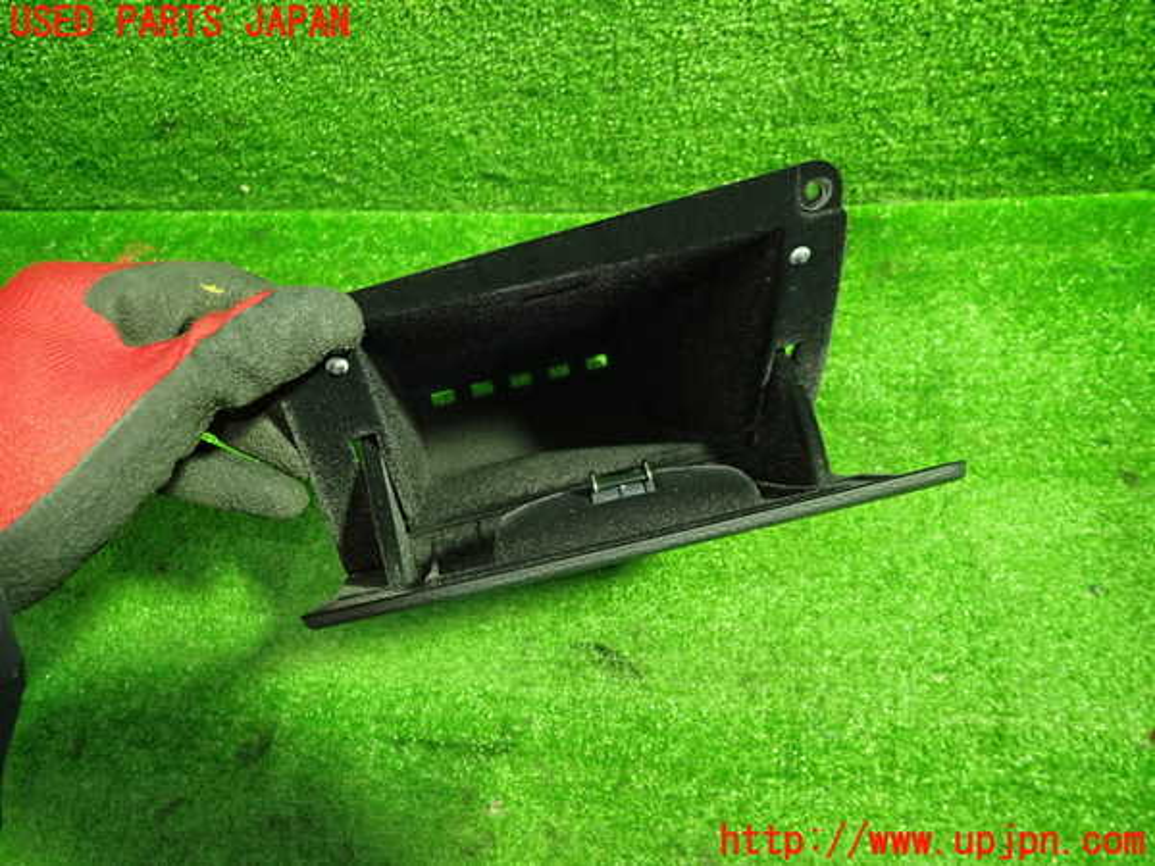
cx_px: 578
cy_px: 433
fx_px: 834
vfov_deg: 54.9
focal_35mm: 25
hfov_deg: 69.4
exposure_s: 1/30
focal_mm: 4.5
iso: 500
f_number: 2
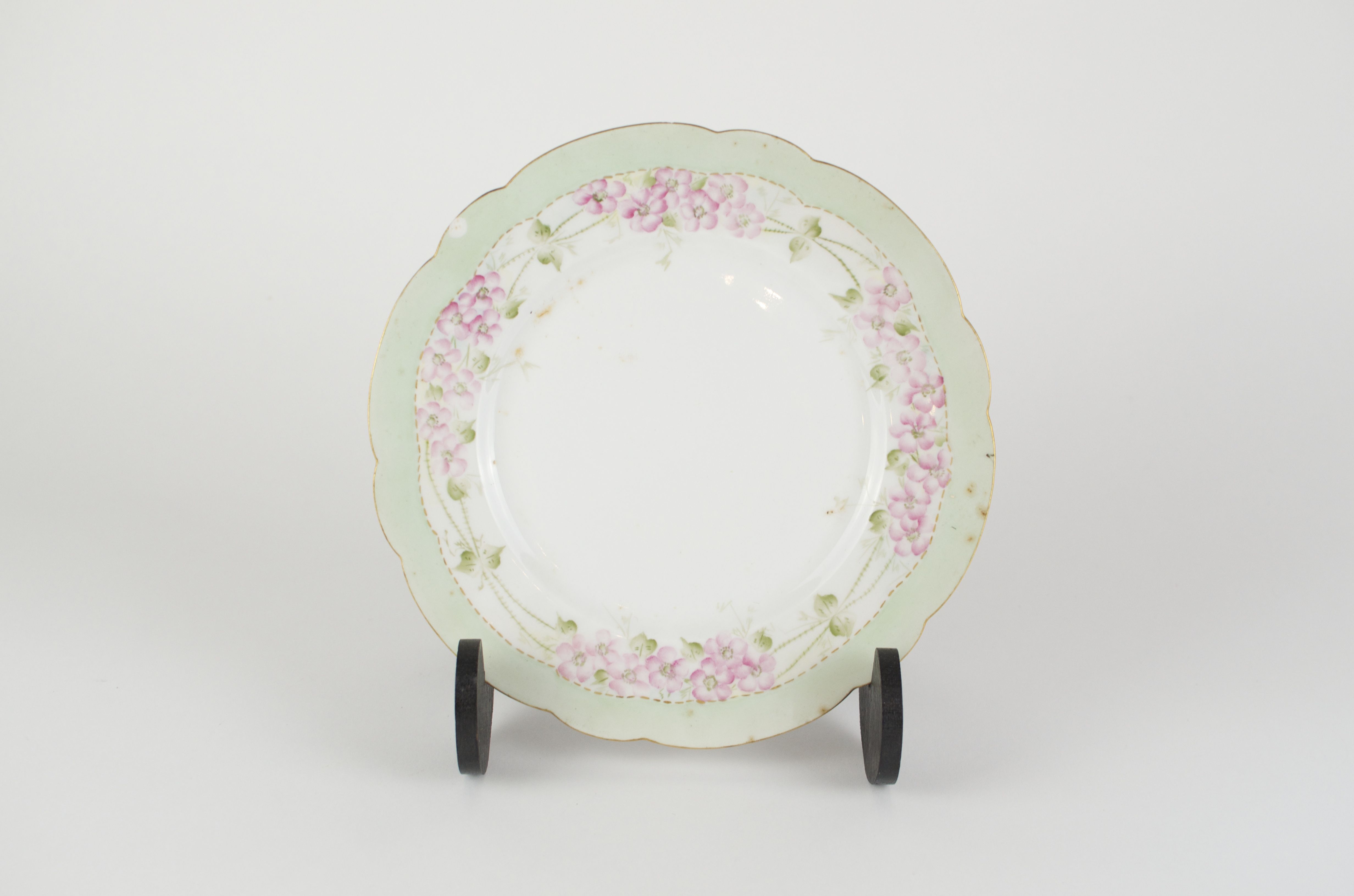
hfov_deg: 37.9
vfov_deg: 25.6
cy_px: 448
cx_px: 677
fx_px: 1970
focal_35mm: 52
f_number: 4
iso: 640
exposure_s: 1/125
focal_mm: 35
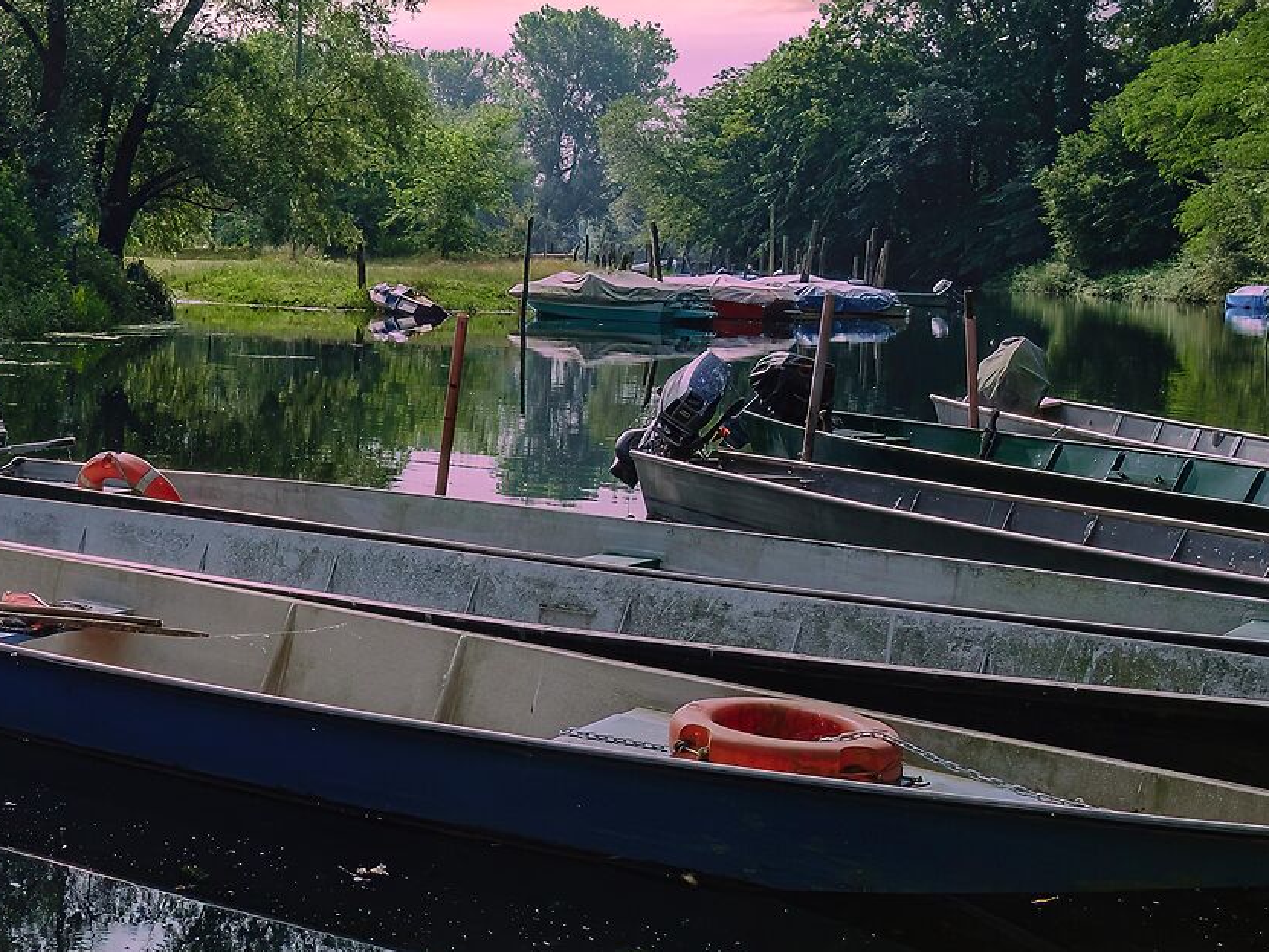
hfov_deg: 35.2
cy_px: 477
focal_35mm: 50
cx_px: 53
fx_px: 1833
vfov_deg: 29.1
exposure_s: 1/550
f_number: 5.6
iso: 160
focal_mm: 12
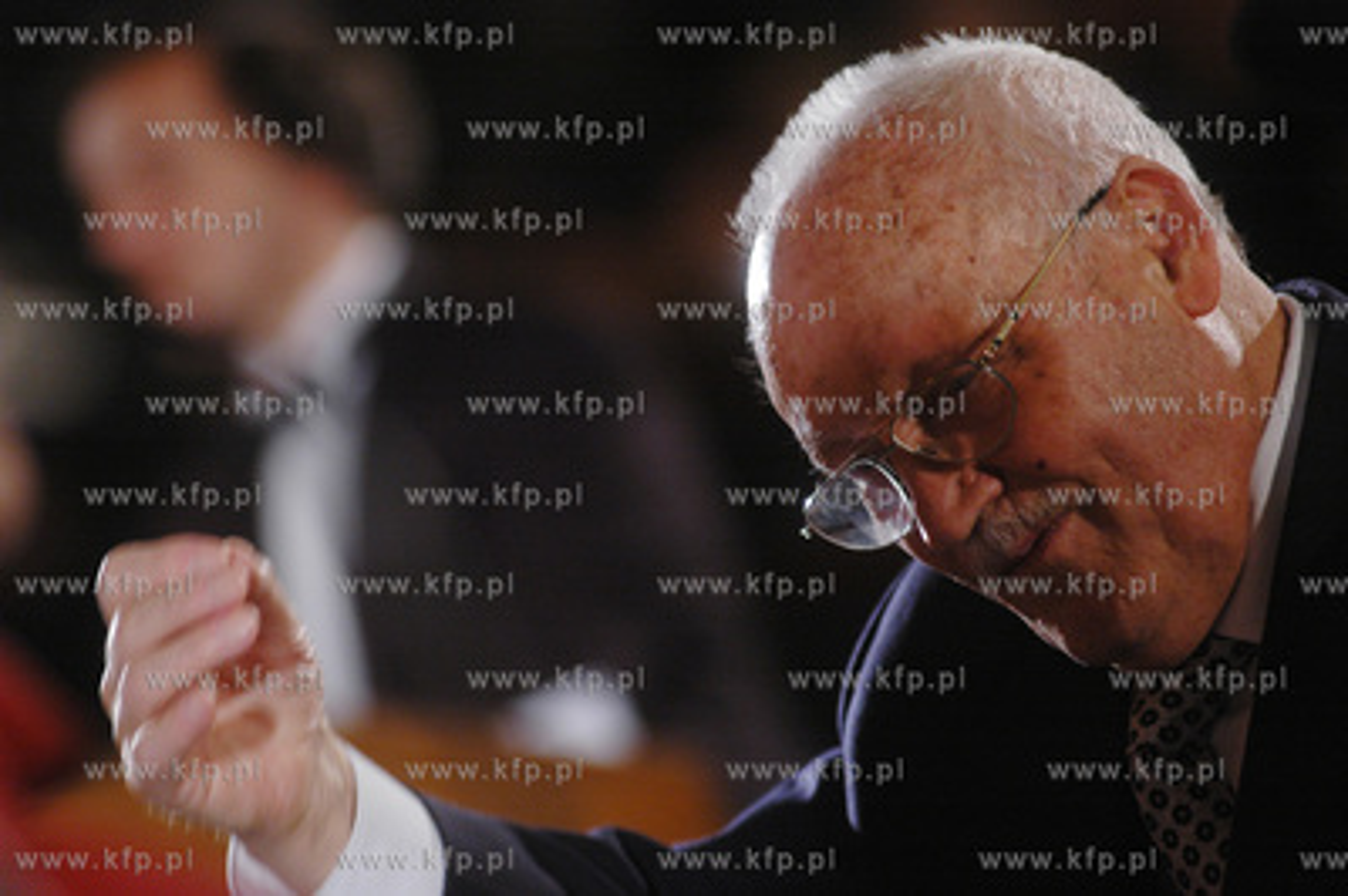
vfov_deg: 4.6
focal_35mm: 300
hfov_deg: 6.9
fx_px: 11224
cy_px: 448
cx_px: 674
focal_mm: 200
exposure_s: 1/80
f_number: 2.8
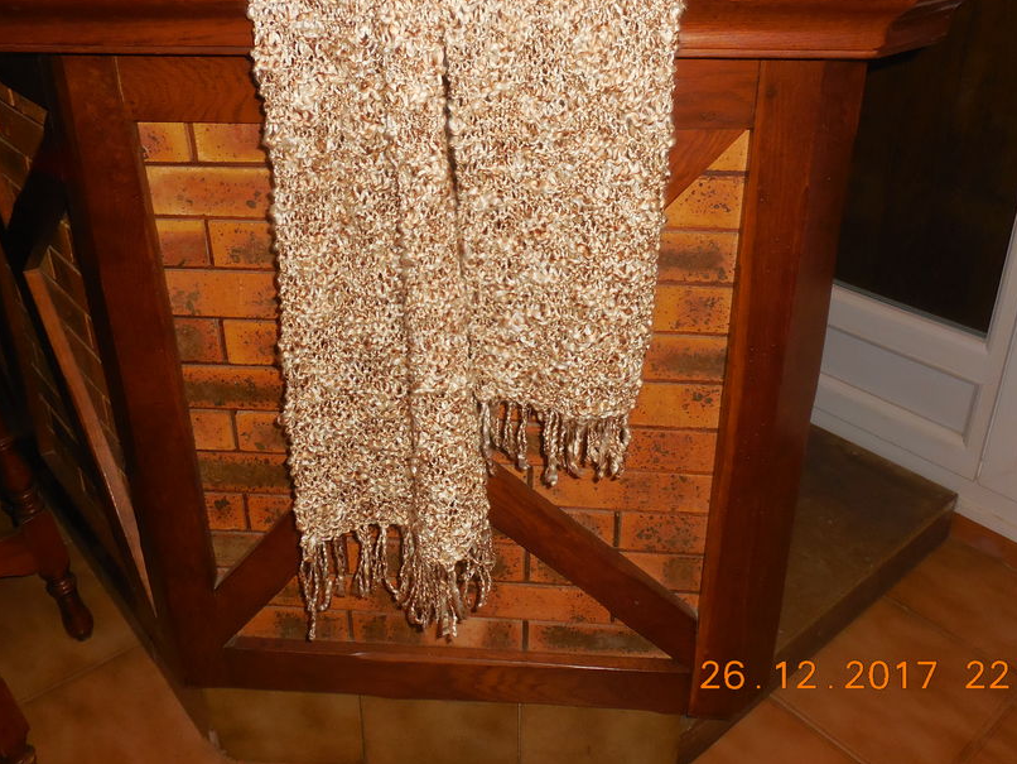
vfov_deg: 45.1
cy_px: 293
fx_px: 911
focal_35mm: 31
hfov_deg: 58.3
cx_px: 502
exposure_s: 1/25
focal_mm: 4.5
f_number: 3.7
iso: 200
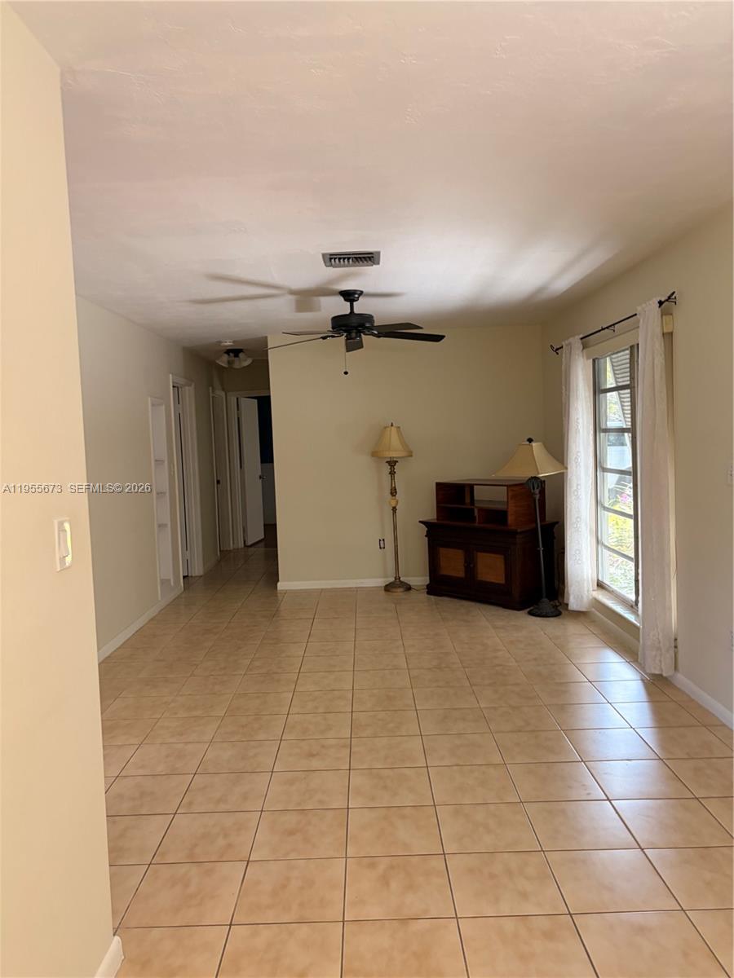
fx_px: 735
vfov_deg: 67.3
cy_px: 489
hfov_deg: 53.1
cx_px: 367
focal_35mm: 26
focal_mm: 5.96
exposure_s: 1/60
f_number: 1.6
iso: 200
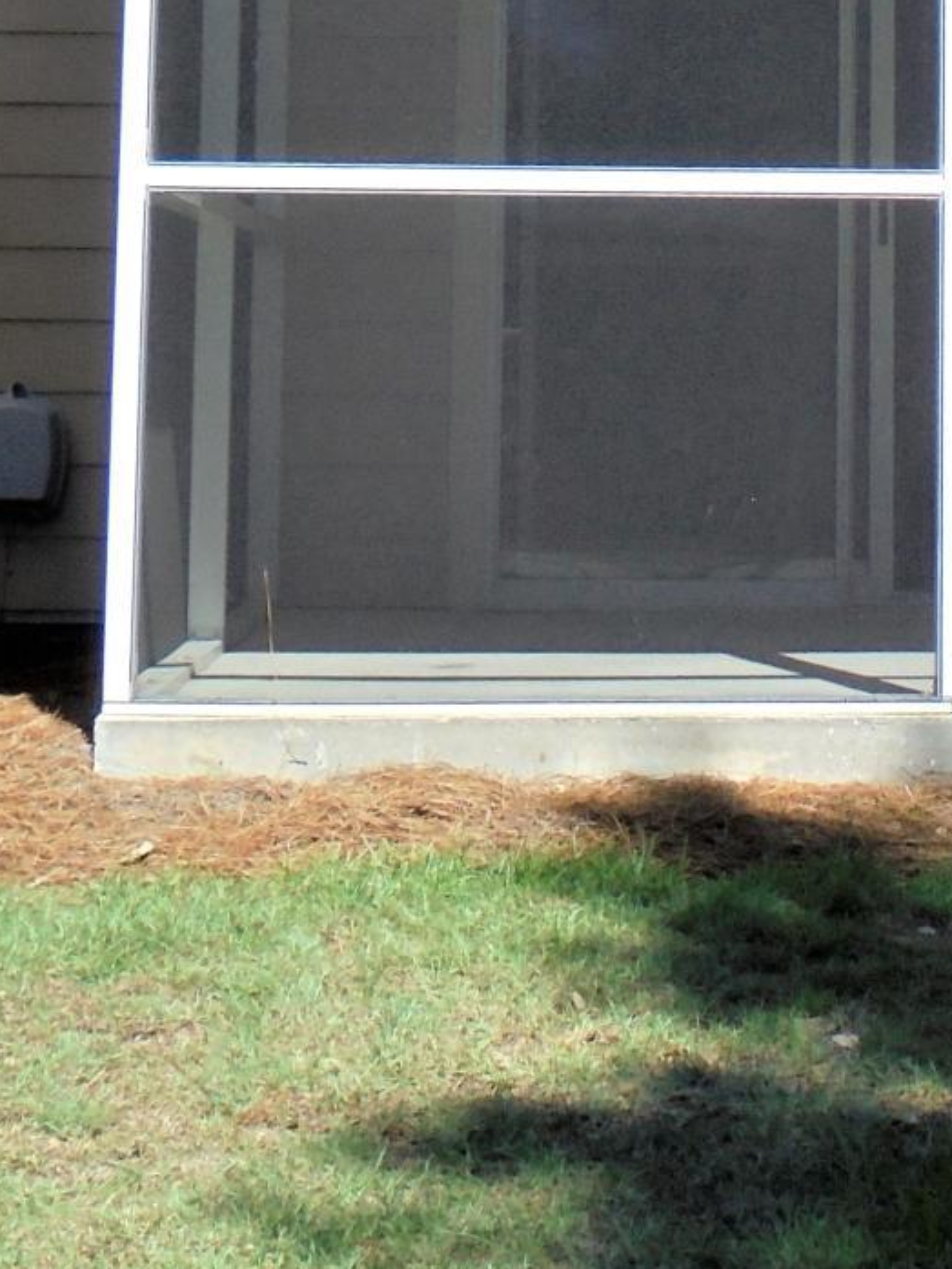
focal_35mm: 109
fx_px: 3996
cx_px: 976
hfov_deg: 13.4
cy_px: -137
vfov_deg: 17.4
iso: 100
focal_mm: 6.9
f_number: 4.2
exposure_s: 1/640
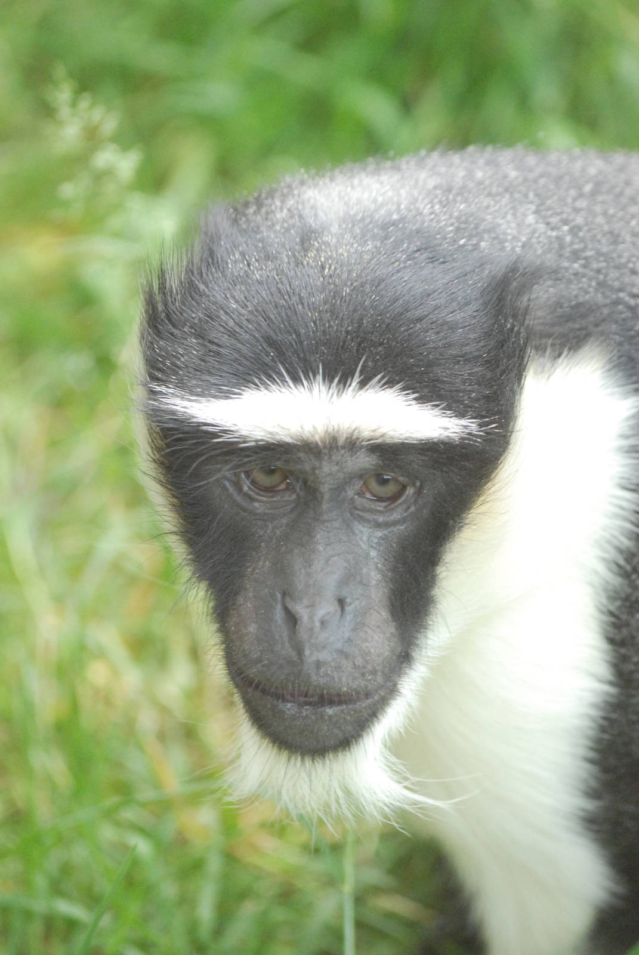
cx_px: 320
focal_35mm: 202
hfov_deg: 6.8
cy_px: 478
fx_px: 5376
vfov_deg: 10.1
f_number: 4.2
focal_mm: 135
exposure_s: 1/160
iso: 1600
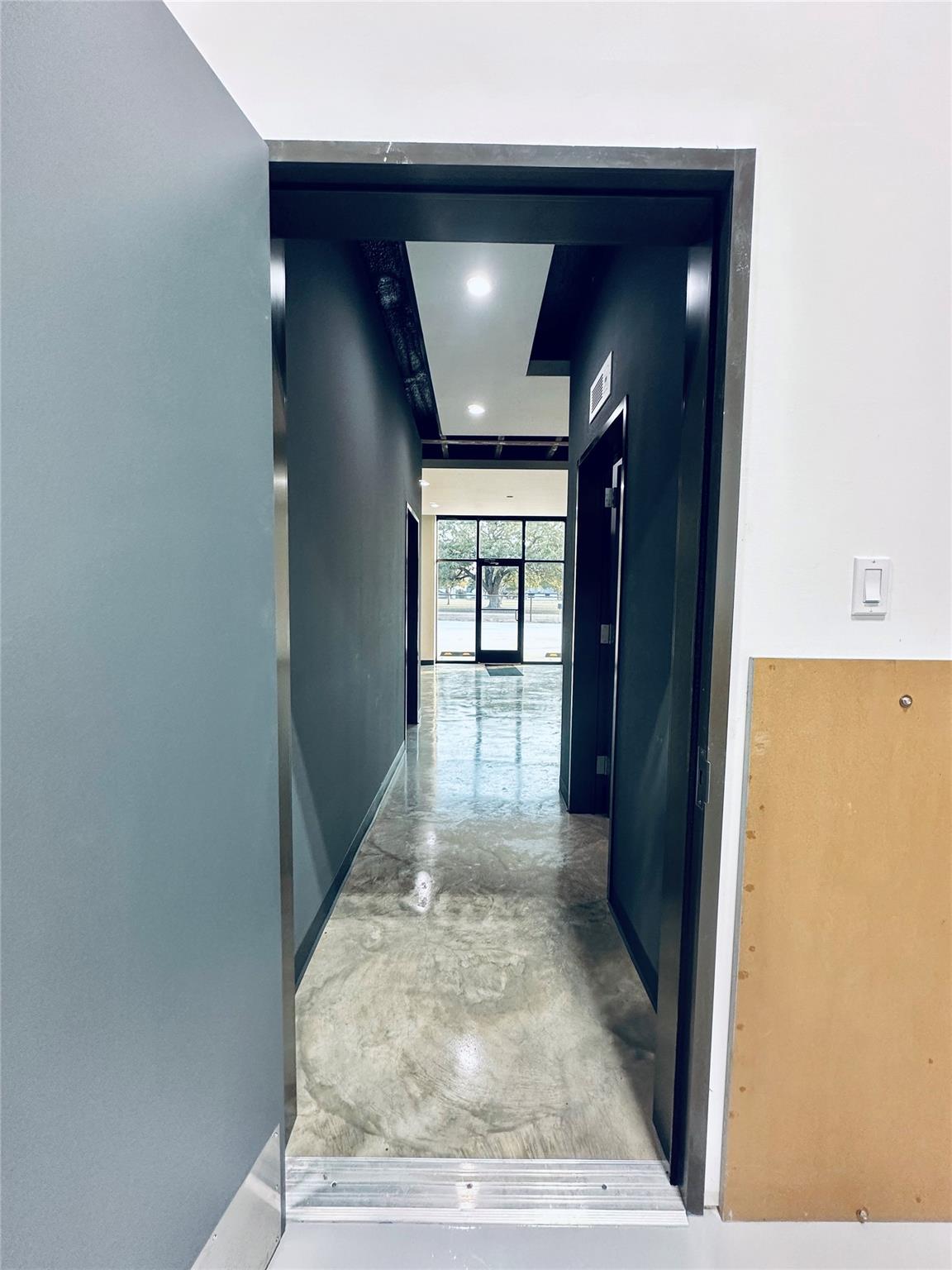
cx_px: 476
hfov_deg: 85.7
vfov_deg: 102.1
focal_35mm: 14
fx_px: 513
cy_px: 635
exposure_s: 1/120
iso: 200
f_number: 2.2
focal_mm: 2.22
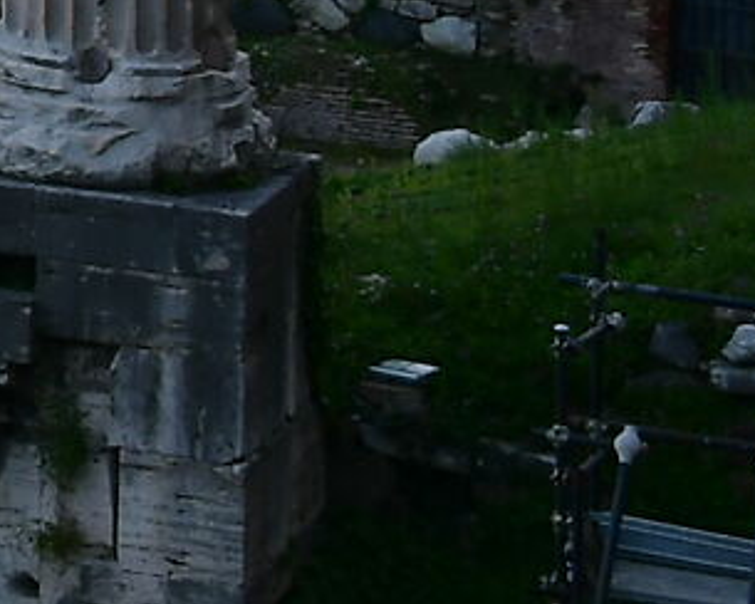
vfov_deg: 5.5
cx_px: -1787
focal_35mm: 266
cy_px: -1079
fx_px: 5944
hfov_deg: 6.4
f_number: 4.5
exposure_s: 1/80
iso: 100
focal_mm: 24
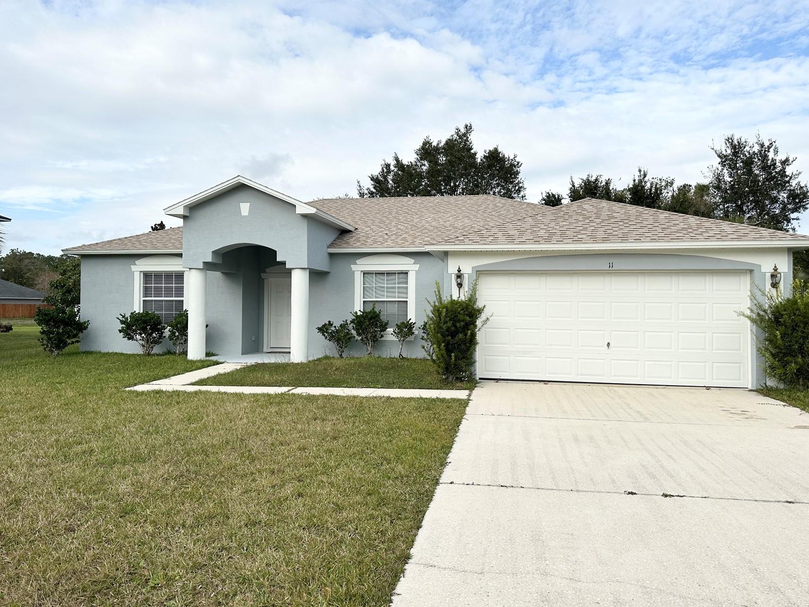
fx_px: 584
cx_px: 416
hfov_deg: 69.4
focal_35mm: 25
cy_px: 291
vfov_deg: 54.9
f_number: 1.78
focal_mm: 6.86
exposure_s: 1/7042
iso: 80
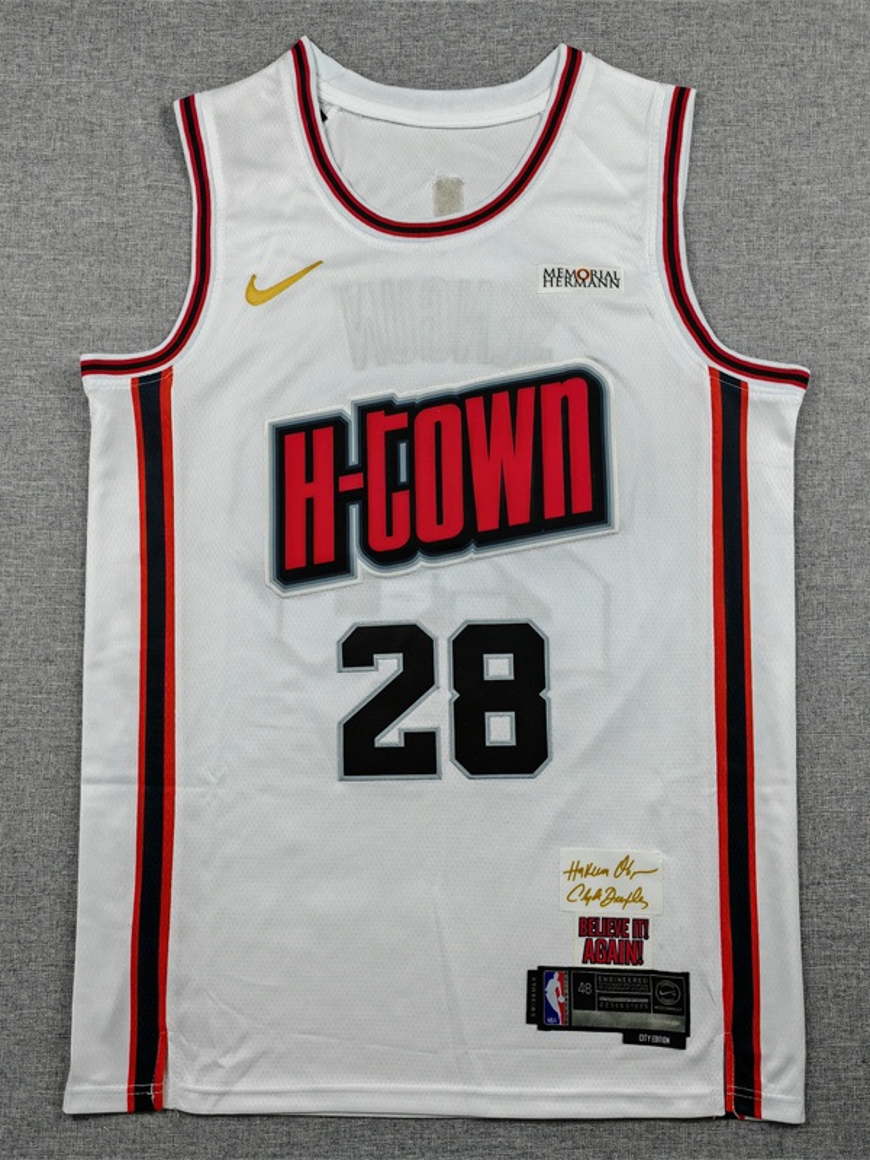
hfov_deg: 54.9
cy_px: 580
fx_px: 838
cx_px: 435
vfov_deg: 69.4
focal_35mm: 25
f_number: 1.9
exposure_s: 1/100
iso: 64
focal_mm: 5.3
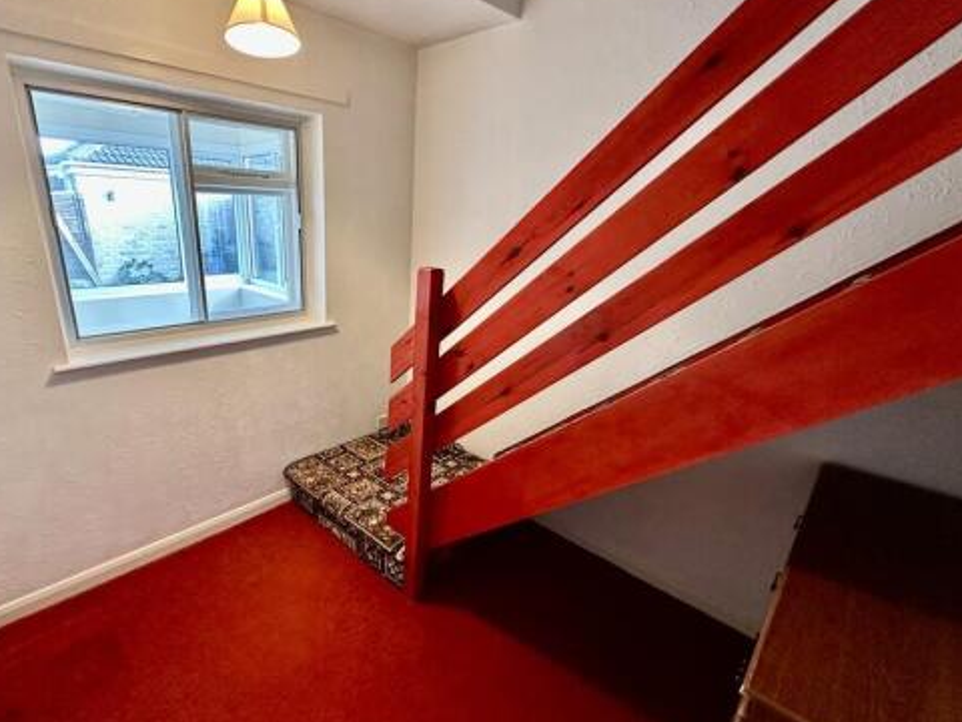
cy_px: 376
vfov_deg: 74.7
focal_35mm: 17
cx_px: 398
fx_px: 472
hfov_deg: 90.2
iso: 320
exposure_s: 1/50
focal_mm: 2.22
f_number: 2.2
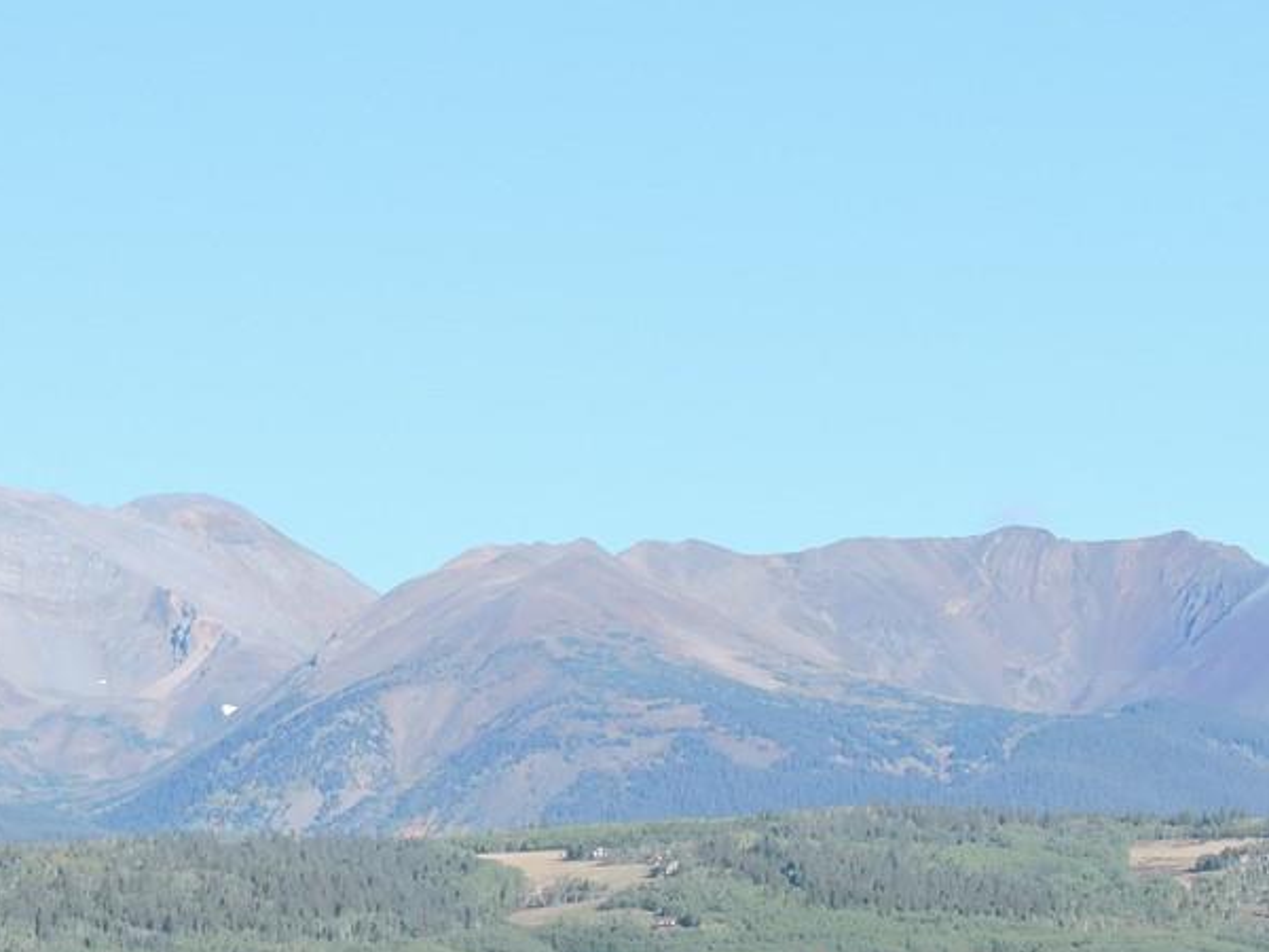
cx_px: 732
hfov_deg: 7.1
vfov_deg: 5.3
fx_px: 10265
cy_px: 958
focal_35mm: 280
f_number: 4.2
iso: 100
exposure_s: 1/500
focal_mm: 18.7
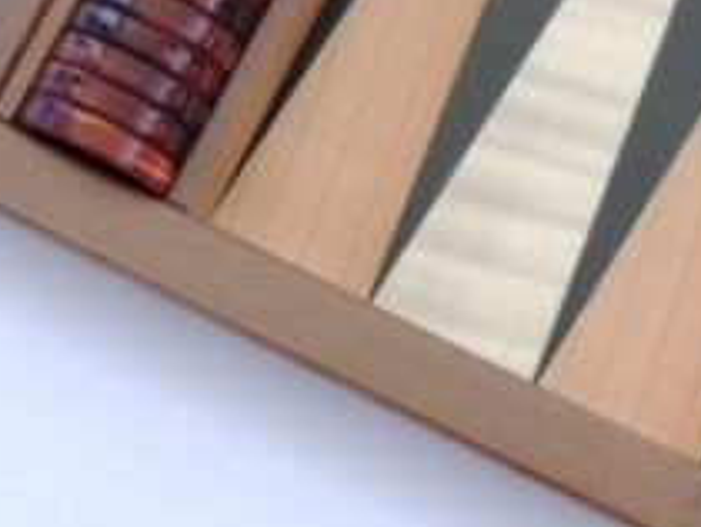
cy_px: -140
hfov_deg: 14.6
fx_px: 2717
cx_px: 574
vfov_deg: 10.9
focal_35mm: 134
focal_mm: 8.3
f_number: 3.5
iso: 400
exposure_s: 1/15
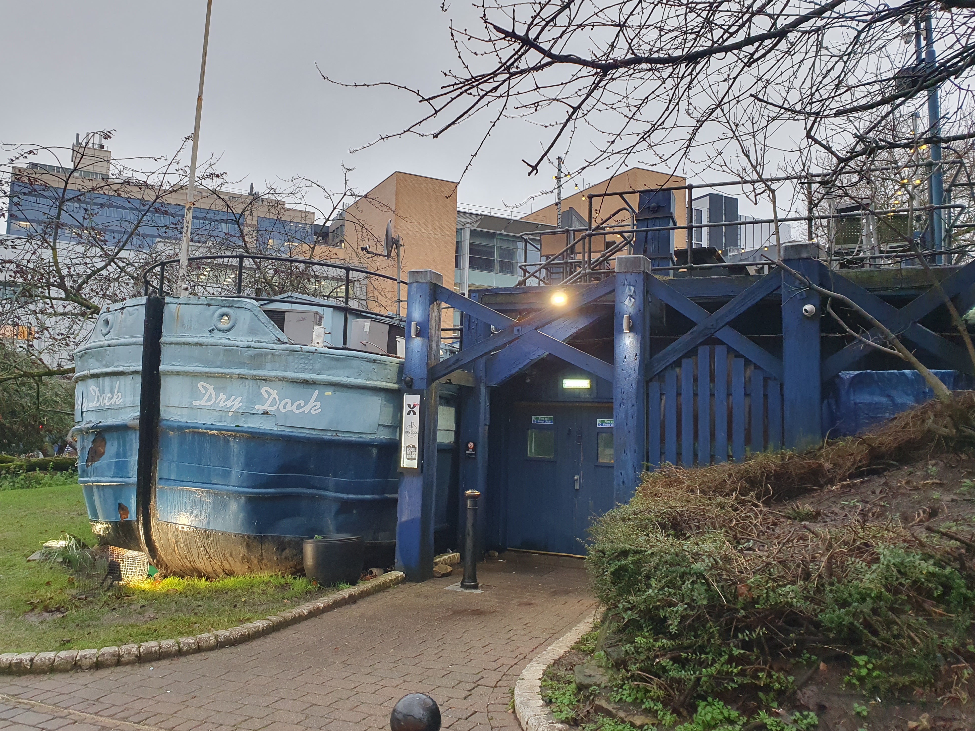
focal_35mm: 27
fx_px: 760
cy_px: 354
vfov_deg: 51.3
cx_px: 473
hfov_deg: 65.3
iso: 160
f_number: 2.4
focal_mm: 4.32
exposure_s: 1/100
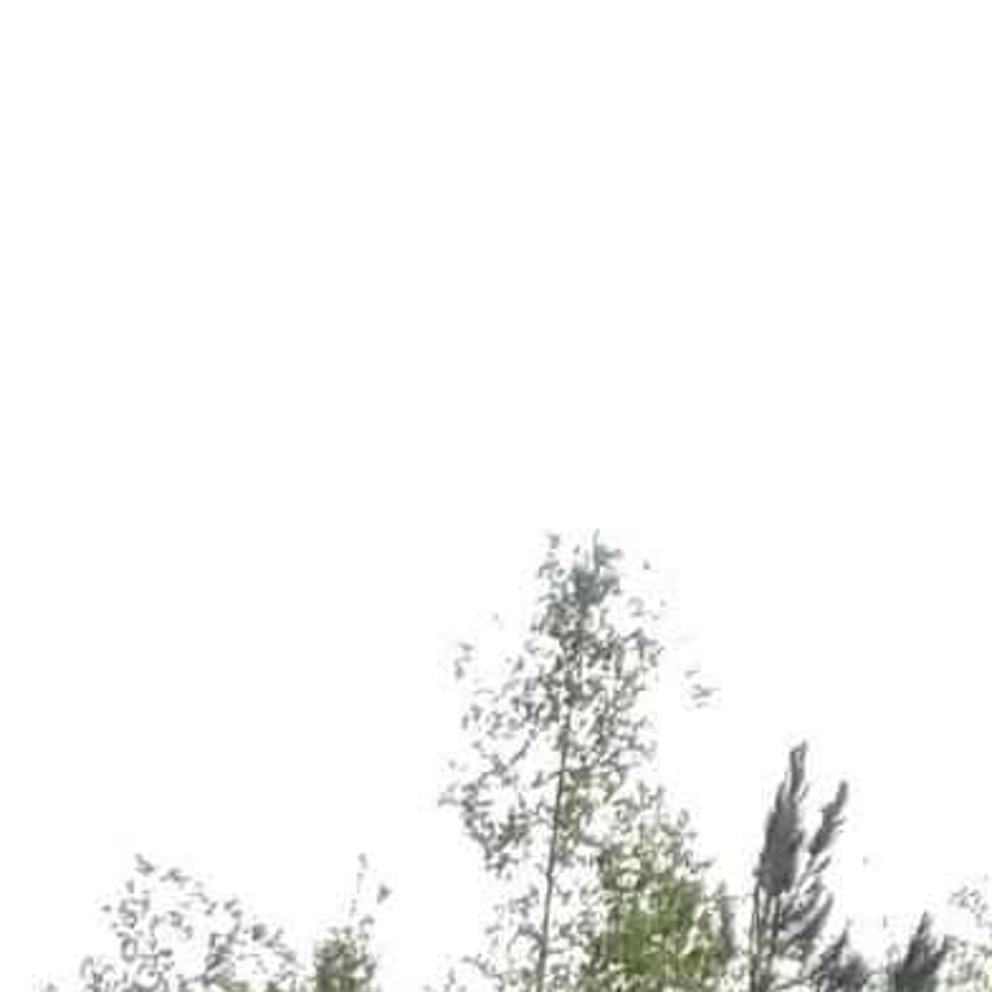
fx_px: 5706
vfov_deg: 8.6
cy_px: 2728
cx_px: -645
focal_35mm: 176
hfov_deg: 9.6
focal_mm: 4.2
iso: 40
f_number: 1.7
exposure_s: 1/872
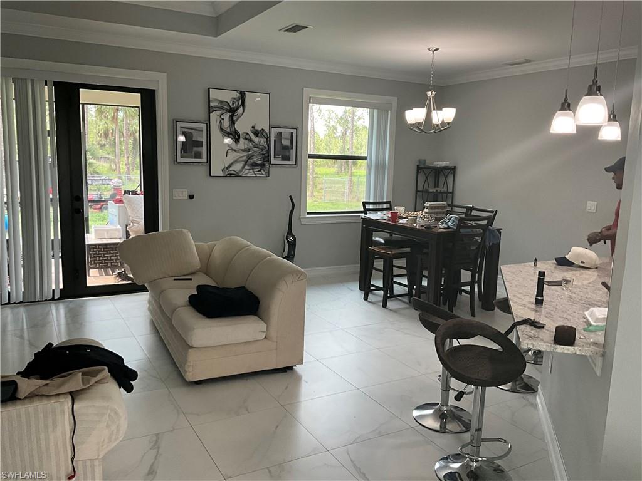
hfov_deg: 61.7
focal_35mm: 29
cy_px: 240
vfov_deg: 48.2
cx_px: 321
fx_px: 538
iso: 64
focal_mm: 3
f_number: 1.8
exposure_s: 1/60
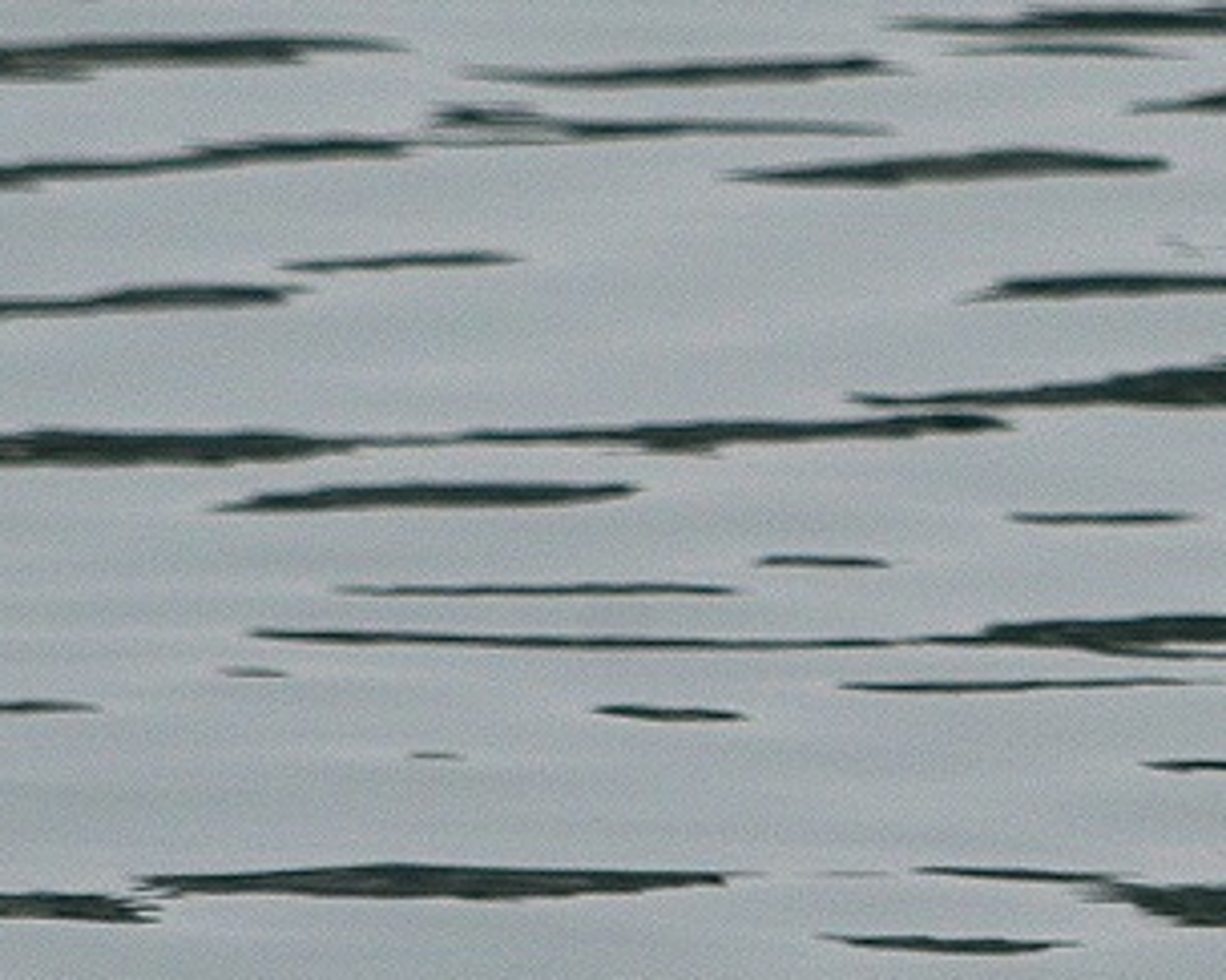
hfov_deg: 1.2
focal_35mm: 1667
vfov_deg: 0.9
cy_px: 1272
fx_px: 60467
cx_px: 1956
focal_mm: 300
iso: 400
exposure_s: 1/320
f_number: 10
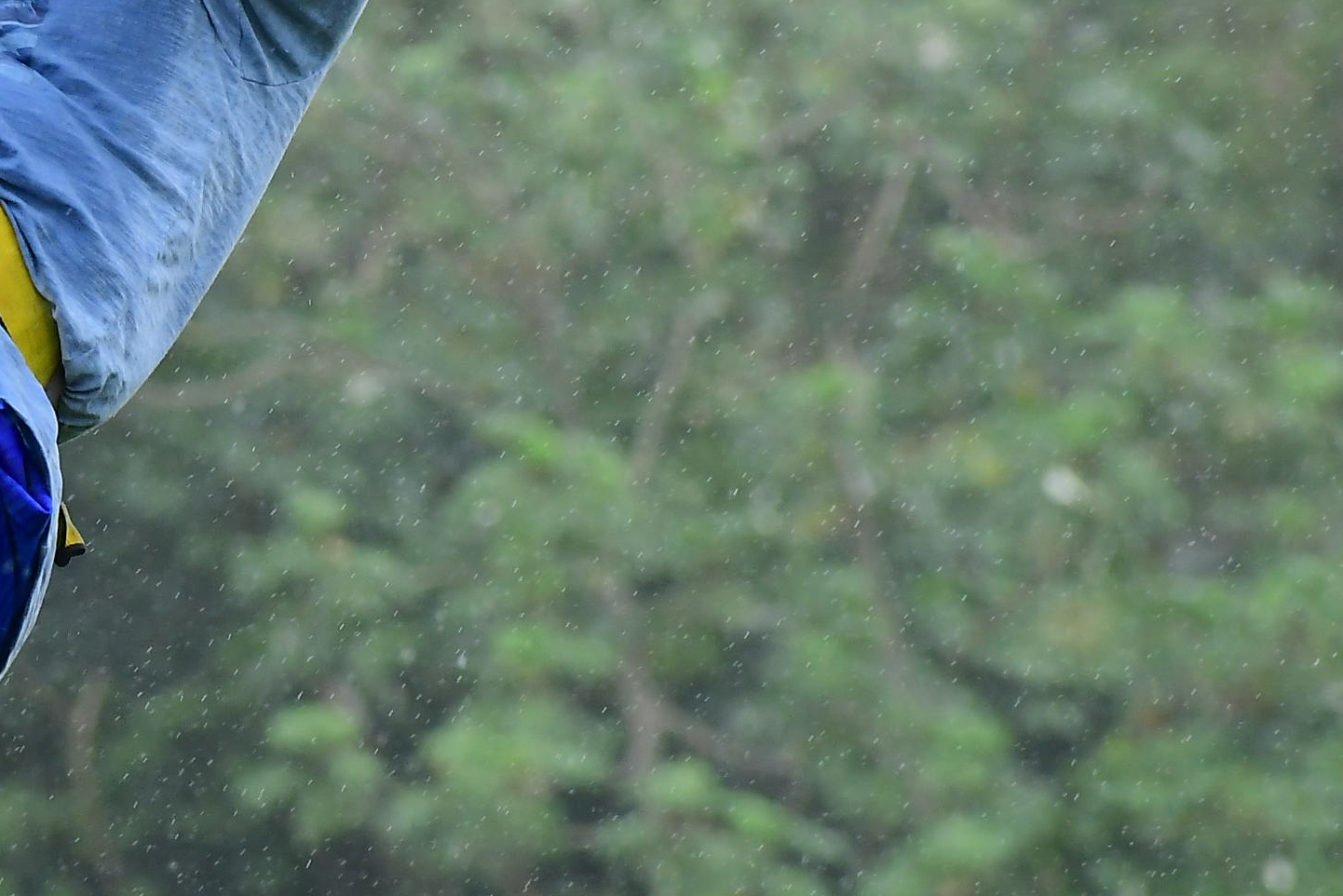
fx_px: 22685
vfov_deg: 2.3
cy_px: 204
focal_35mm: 608
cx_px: -47
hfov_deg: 3.4
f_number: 6.3
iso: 800
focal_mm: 140
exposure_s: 1/1000
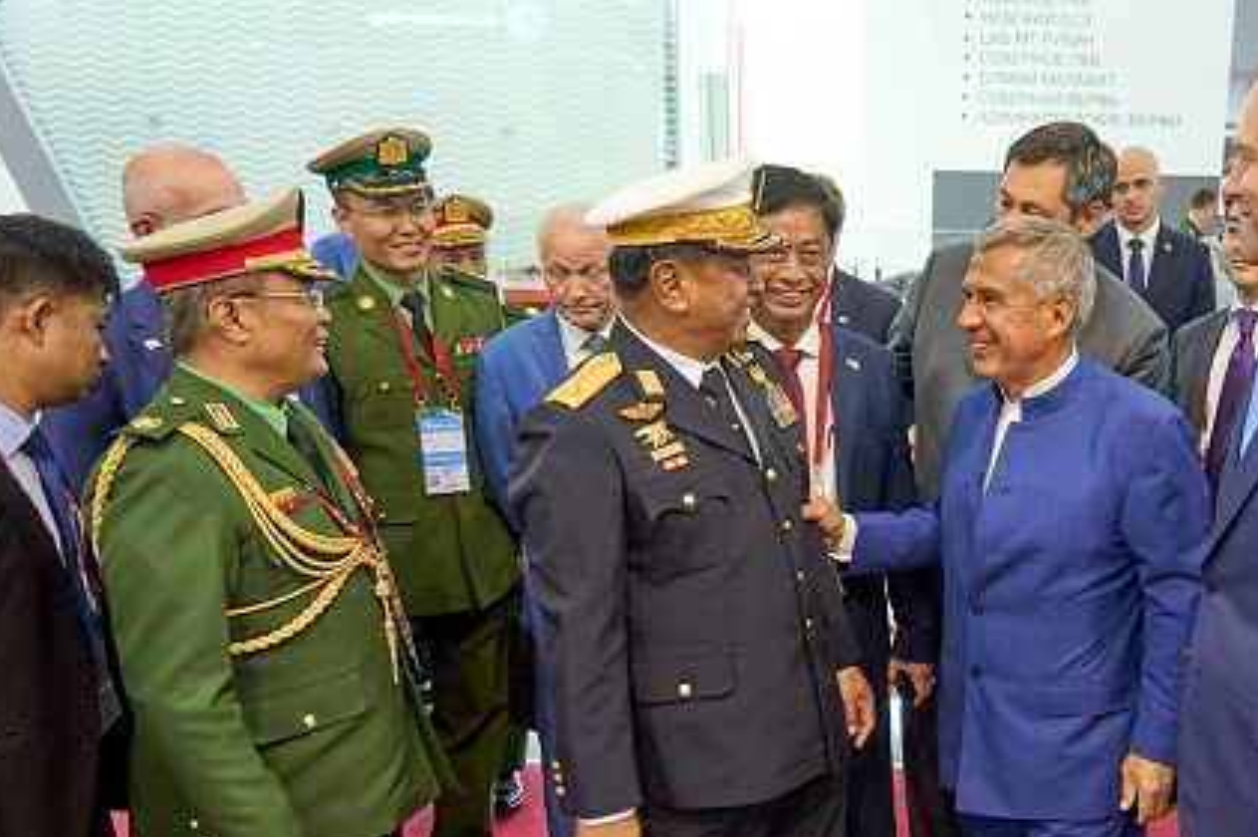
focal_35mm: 38
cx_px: 890
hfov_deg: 49.3
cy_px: 535
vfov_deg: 34.8
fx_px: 1327
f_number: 4
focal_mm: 25
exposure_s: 1/160
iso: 1000
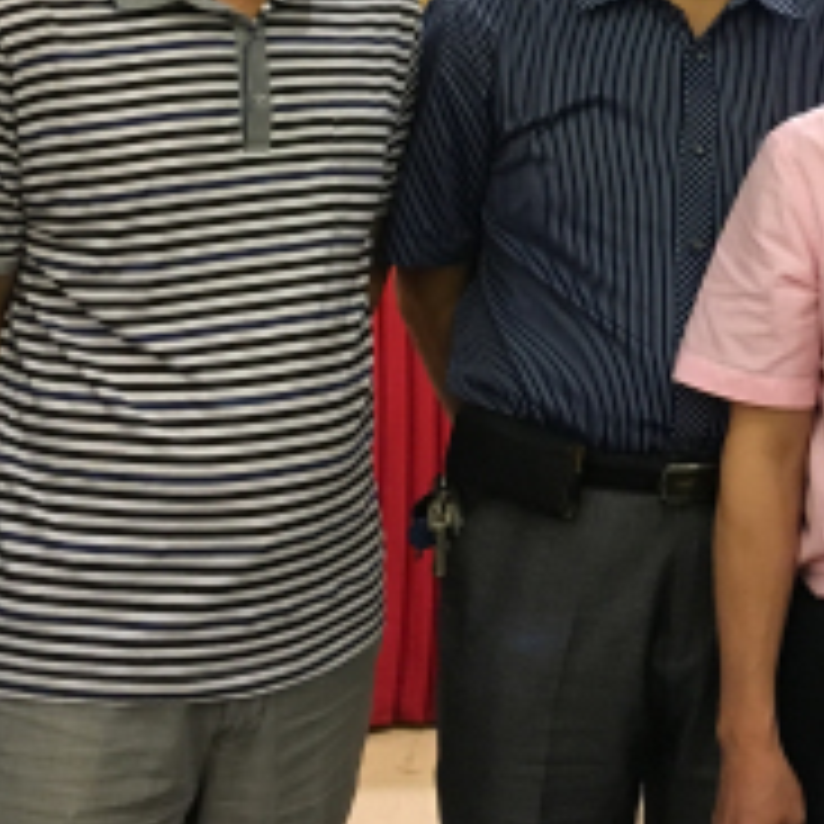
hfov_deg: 19.9
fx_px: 2262
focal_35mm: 84
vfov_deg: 19.6
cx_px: 860
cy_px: -113
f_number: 2.2
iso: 200
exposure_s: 1/20
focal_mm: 4.15
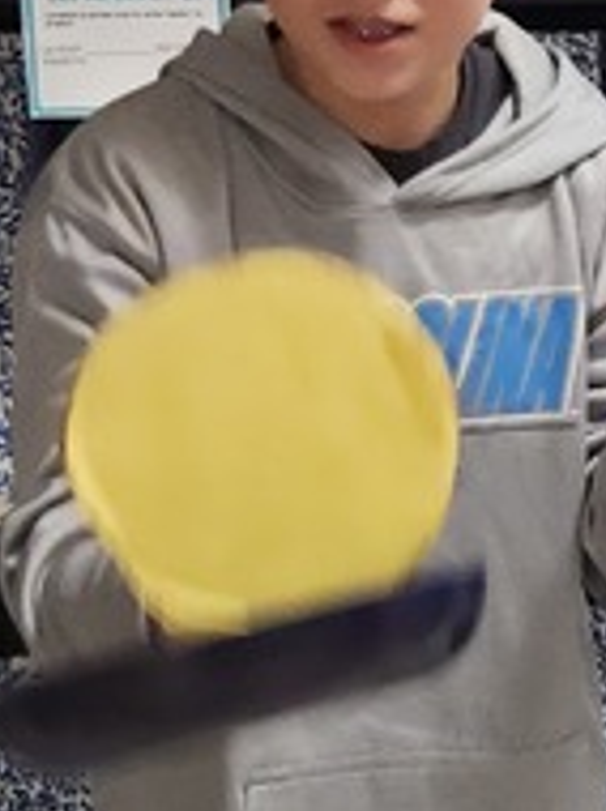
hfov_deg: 11.3
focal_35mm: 124
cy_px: 286
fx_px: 2901
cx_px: 964
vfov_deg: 15.9
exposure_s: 1/120
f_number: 1.8
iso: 500
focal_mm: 5.4
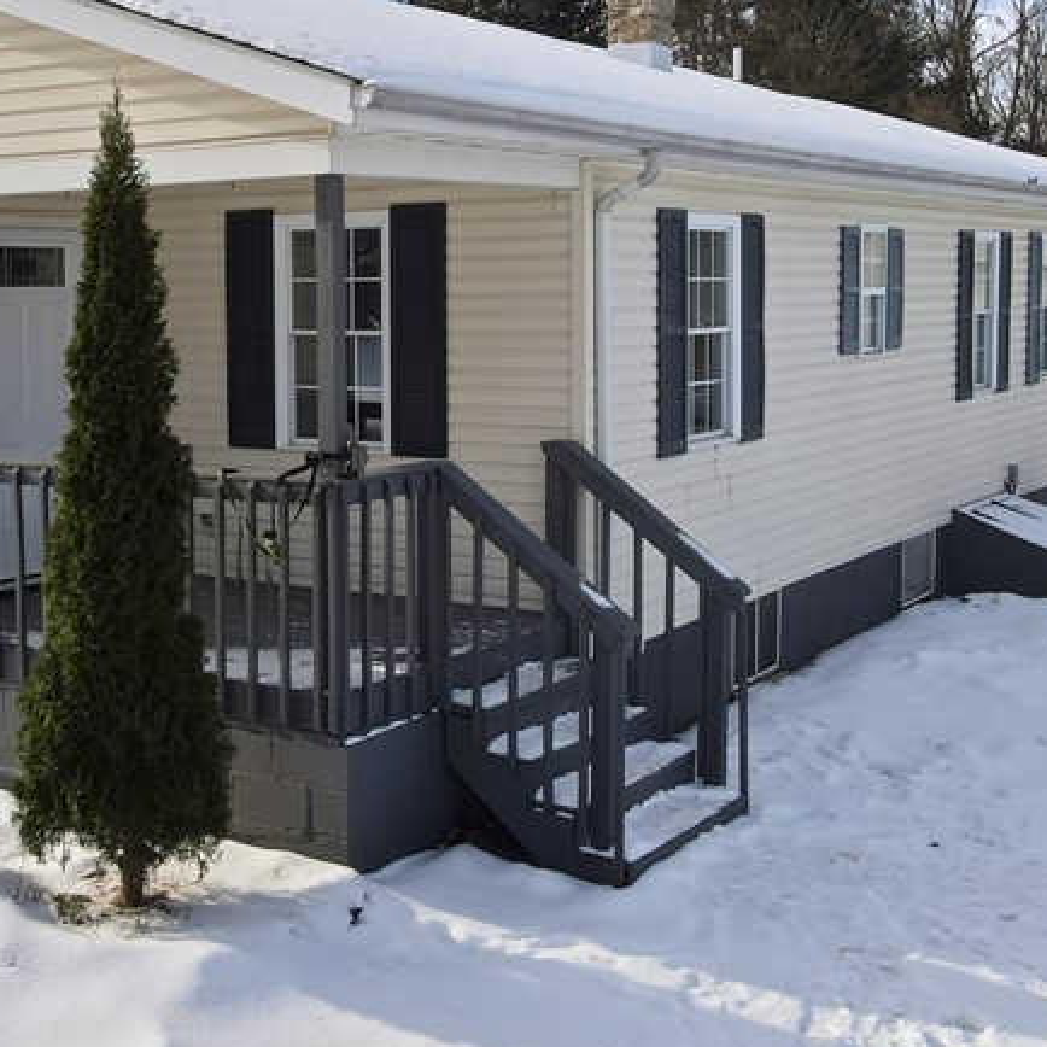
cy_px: 364
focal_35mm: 50
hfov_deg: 33.4
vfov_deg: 33.8
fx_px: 1711
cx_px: 270
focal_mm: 4.5
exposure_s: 1/2000
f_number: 2.8
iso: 100
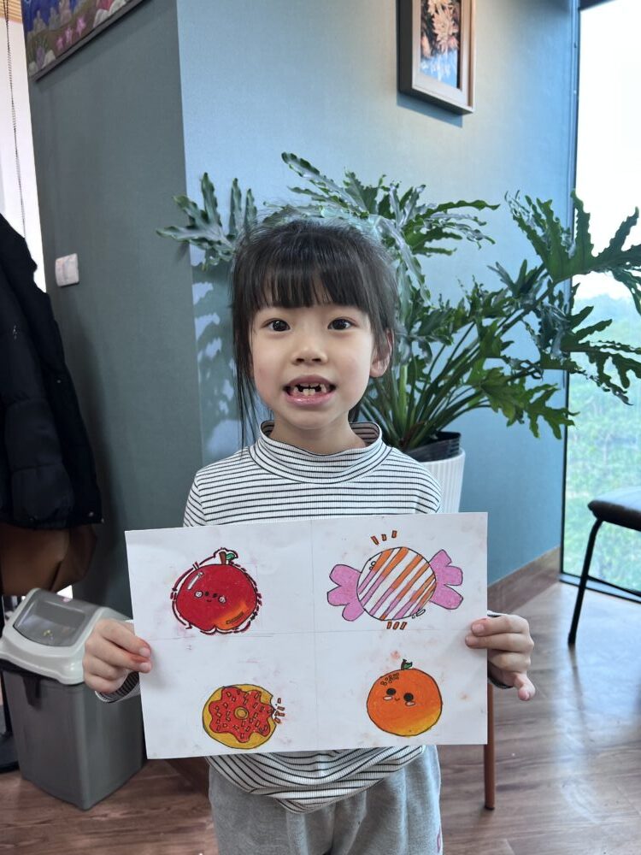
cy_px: 428
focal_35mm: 26
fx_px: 642
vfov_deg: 67.3
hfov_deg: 53.1
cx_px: 320
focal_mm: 5.7
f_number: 1.5
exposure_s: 1/100
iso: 50
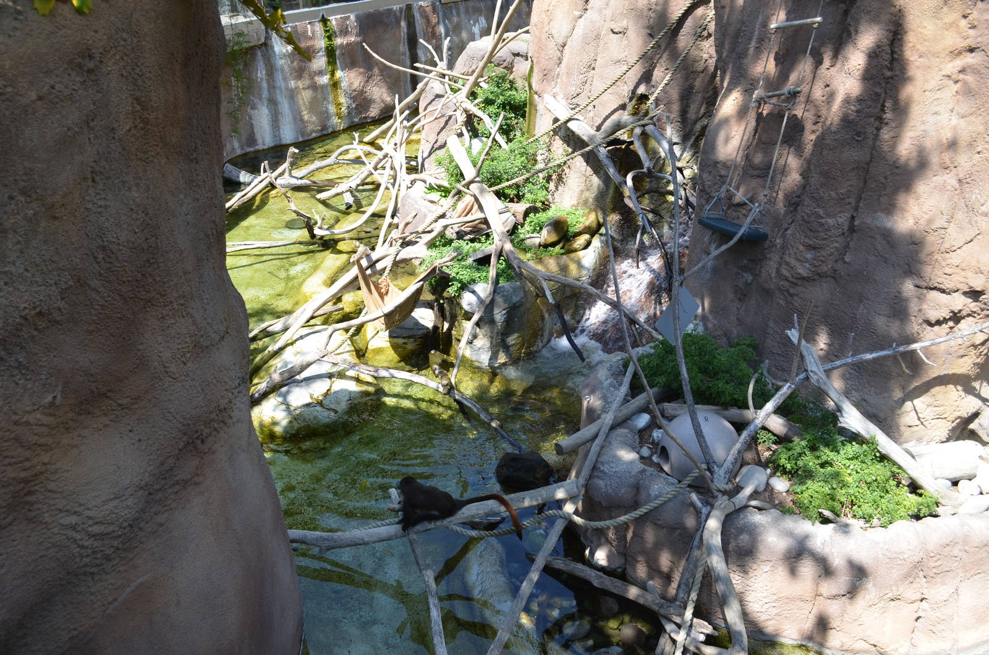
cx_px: 494
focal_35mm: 30
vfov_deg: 43.4
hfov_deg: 62.0
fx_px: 823
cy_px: 328
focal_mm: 20
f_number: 7.1
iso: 200
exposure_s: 1/200
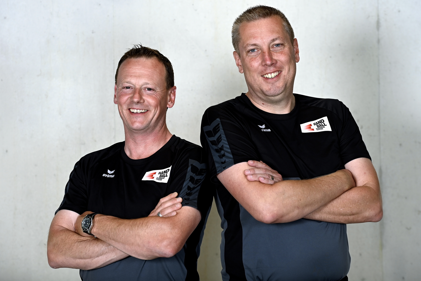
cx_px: 210
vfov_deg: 13.0
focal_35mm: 105
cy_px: 140
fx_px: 1228
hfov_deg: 19.5
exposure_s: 1/250
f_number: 5.6
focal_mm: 105
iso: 250
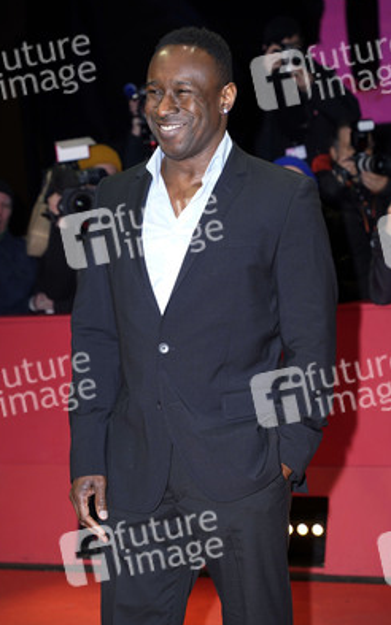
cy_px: 311
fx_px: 1604
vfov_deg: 22.1
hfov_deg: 13.9
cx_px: 188
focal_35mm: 94
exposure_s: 1/160
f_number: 5.6
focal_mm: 91
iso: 800
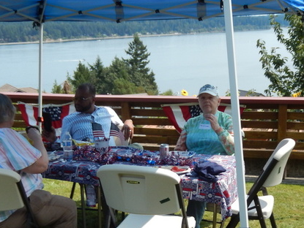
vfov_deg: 23.9
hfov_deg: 31.6
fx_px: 536
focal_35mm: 61
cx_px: 131
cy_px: 162
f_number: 3.8
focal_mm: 5.7
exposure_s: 1/800
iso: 125
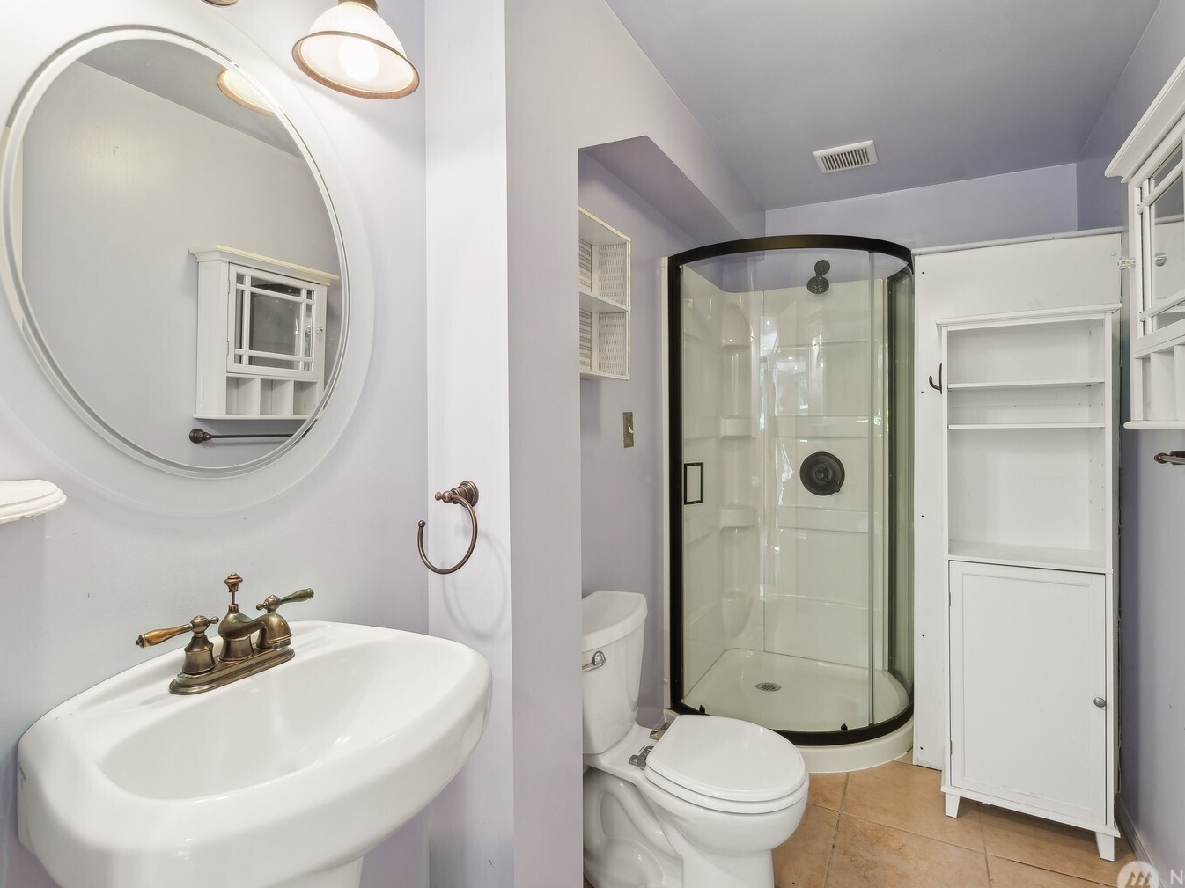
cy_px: 445
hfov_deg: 94.5
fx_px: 548
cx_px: 617
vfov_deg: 78.1
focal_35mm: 16
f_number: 8
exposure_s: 1/5
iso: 200
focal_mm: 14
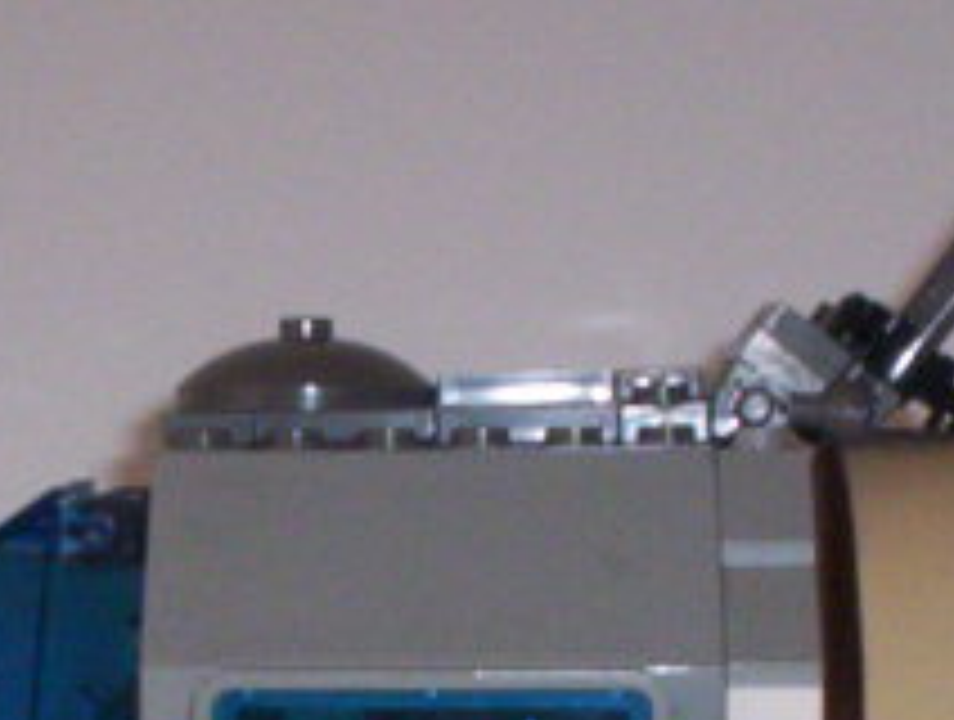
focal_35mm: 146
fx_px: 4033
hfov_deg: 13.5
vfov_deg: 10.0
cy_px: 986
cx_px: 436
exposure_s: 1/60
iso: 140
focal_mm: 4.99
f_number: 4.5
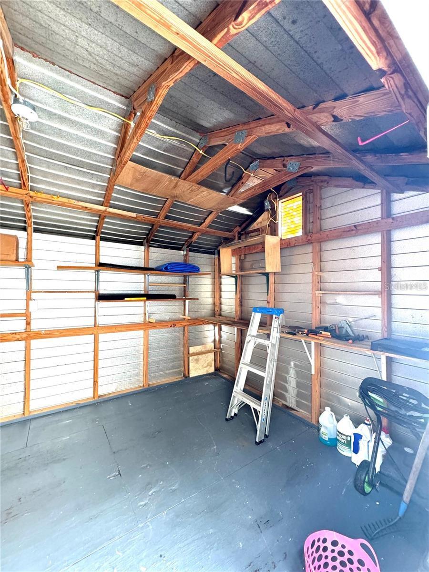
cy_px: 286
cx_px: 214
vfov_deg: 102.1
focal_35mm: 14
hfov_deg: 85.7
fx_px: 231
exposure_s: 1/99
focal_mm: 2.22
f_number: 2.2
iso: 320
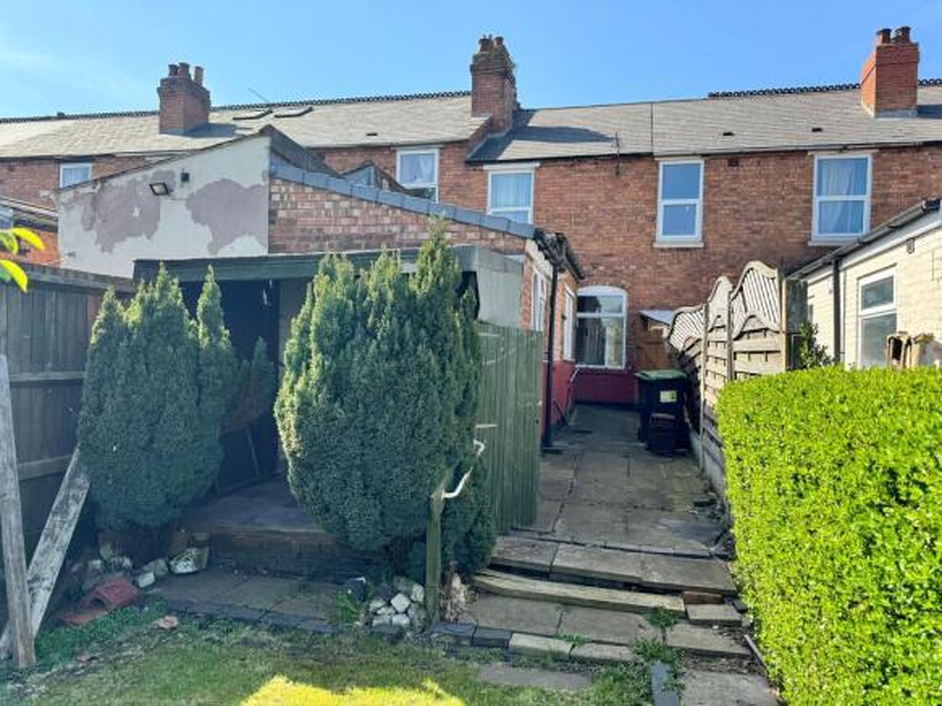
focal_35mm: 24
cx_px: 471
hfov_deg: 71.6
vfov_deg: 56.8
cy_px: 353
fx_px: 653
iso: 80
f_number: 1.78
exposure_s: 1/1238
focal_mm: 6.76
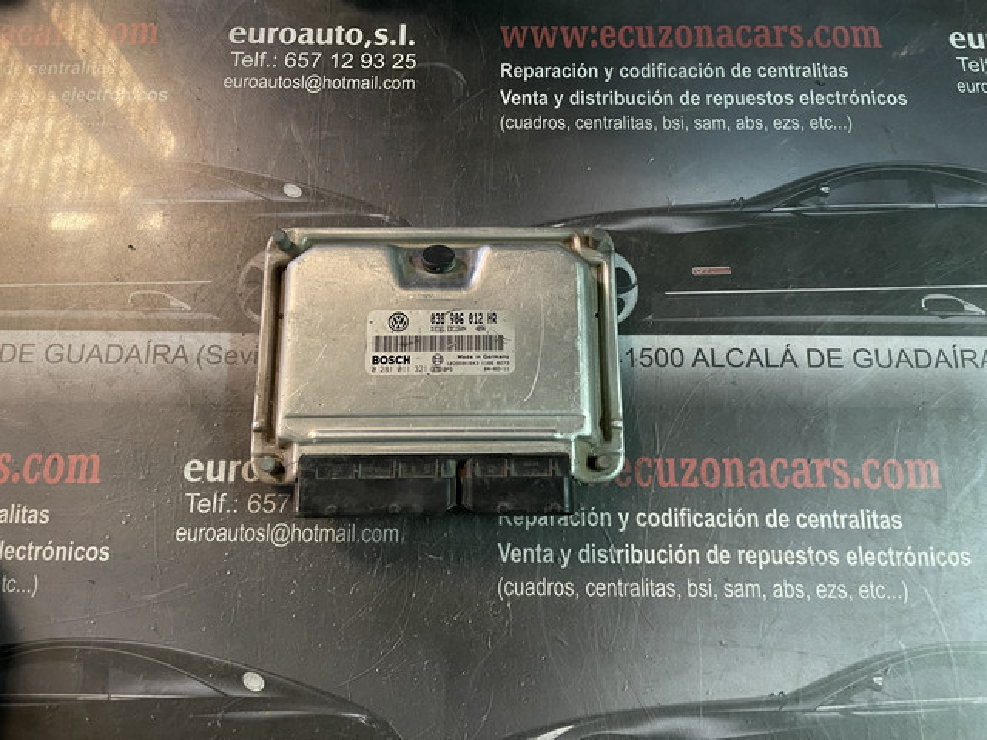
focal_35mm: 26
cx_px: 494
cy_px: 370
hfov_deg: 67.3
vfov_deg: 53.1
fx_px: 741
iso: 640
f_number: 1.6
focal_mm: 5.1
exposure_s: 1/33
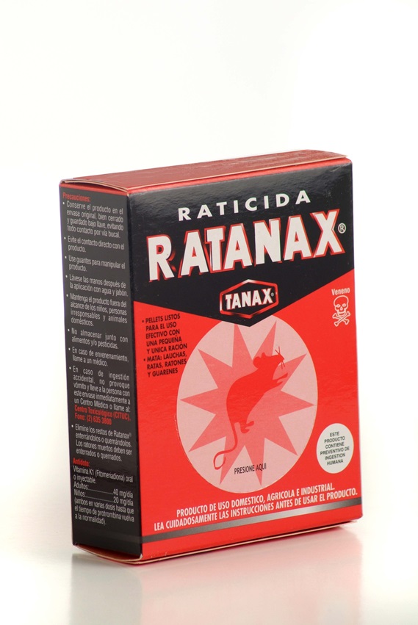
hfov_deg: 4.4
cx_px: 209
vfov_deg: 6.5
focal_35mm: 315
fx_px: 5475
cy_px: 312
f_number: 9.5
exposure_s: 1/125
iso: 100
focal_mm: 210
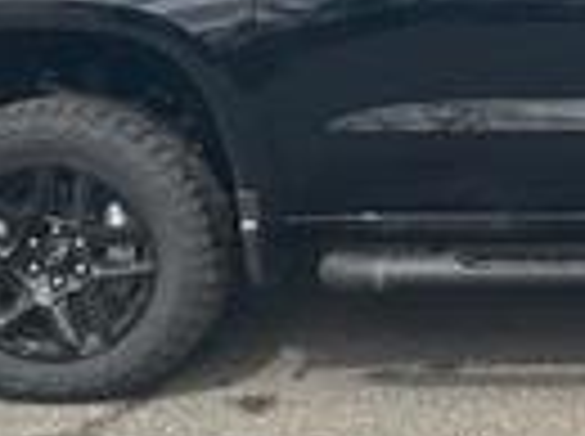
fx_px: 1704
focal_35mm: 101
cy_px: 54
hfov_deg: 17.8
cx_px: 832
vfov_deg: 14.5
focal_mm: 4.2
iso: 32
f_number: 1.6
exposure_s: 1/694
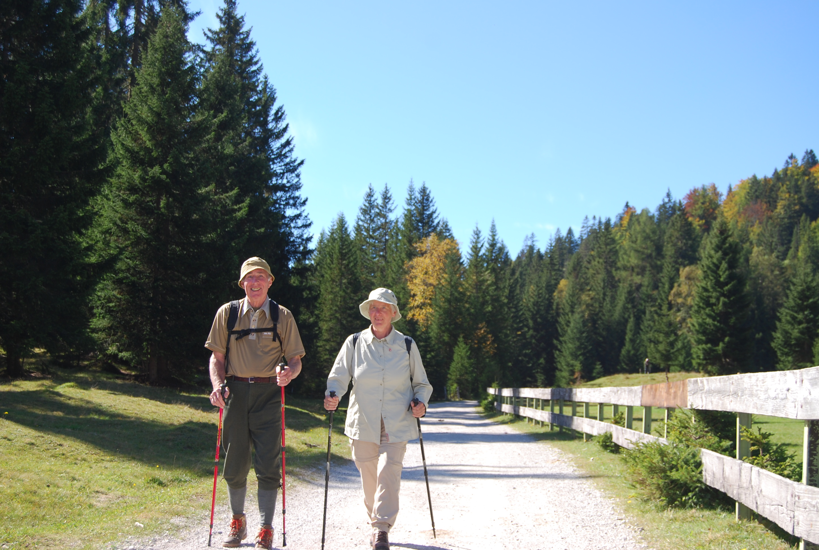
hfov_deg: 38.8
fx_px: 1163
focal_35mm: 51
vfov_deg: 26.6
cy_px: 275
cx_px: 410
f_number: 5.6
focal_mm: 34
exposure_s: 1/200
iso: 100
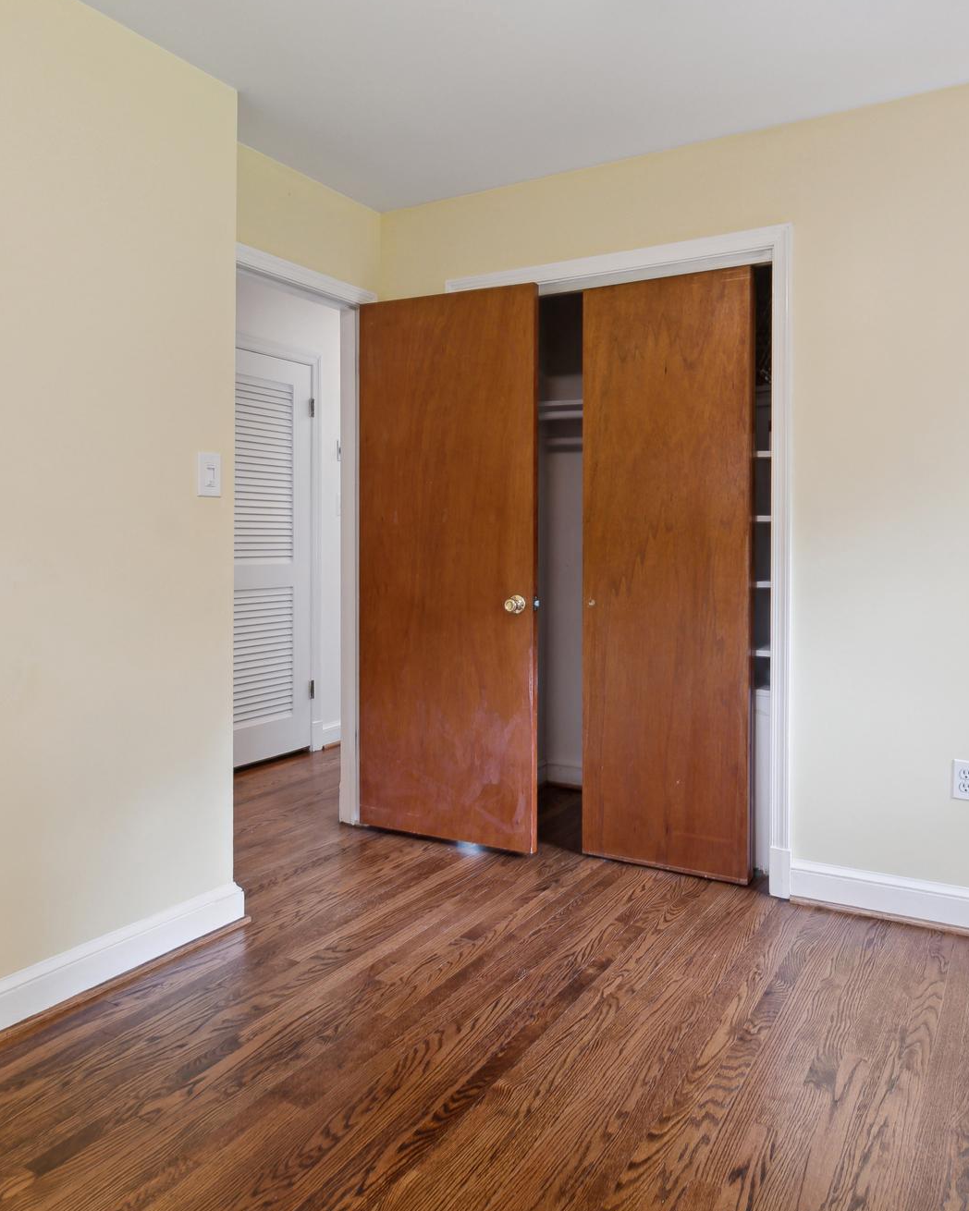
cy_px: 591
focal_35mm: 22
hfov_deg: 62.6
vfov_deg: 75.0
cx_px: 574
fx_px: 789
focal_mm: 10
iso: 200
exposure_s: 1/2.5
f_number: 9
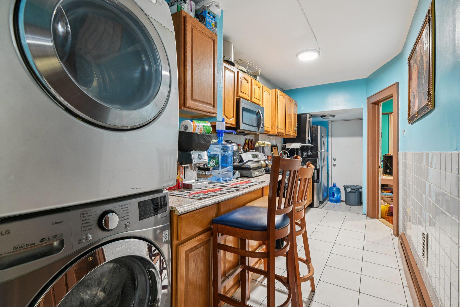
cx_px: 230
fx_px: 217
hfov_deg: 93.3
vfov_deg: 70.4
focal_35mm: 17
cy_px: 154
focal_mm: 17
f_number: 8
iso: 320
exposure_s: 1
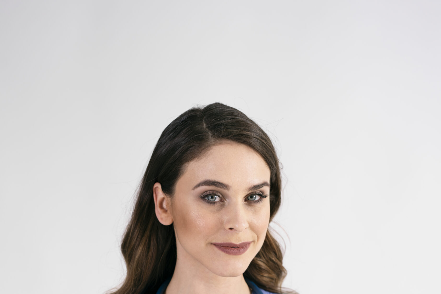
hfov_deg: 26.7
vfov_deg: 17.3
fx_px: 931
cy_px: 331
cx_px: 221
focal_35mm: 76
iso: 125
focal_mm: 50
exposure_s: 1/125
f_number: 3.5
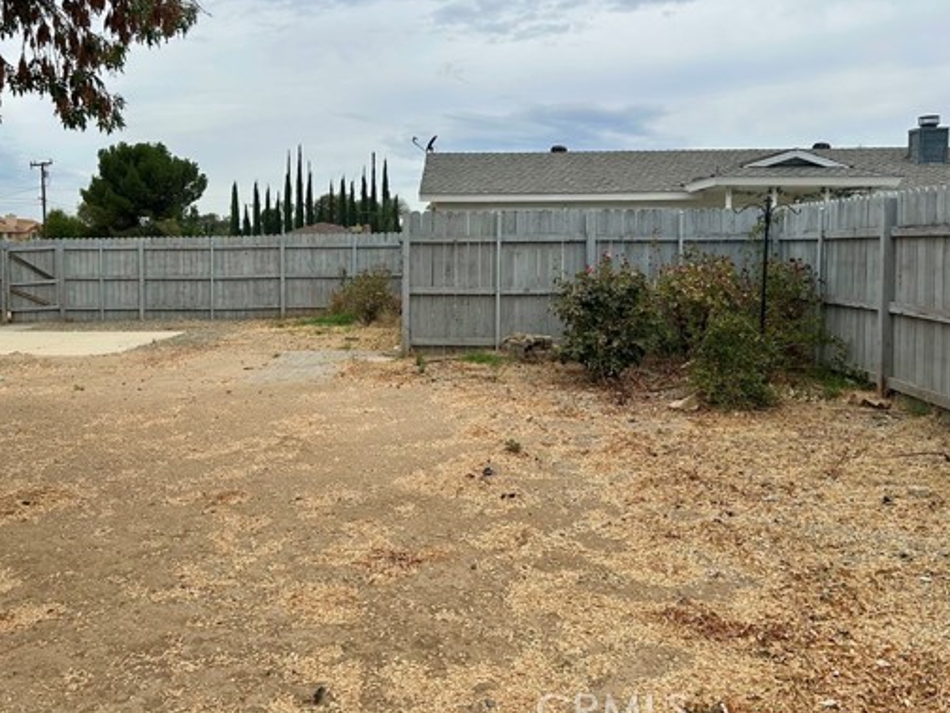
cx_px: 394
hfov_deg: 55.1
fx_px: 906
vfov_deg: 42.7
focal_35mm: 33
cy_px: 285
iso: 50
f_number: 1.5
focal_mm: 5.7
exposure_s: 1/4831
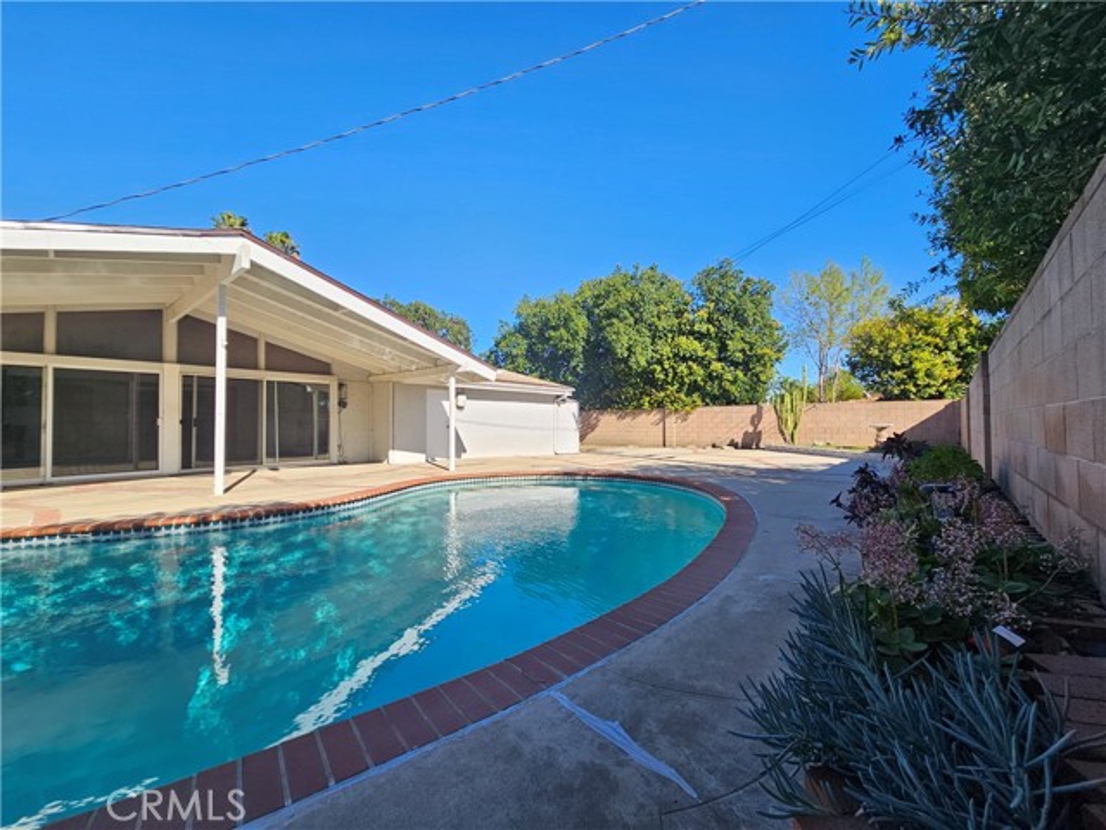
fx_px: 415
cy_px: 415
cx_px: 553
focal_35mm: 13
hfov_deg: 106.2
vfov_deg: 89.9
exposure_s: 1/1176
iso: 50
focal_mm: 2.2
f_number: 2.2
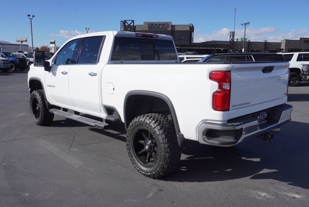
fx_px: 271
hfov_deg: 59.5
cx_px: 154
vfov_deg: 41.8
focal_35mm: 32
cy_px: 104
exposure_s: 1/200
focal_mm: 21
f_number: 10
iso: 100
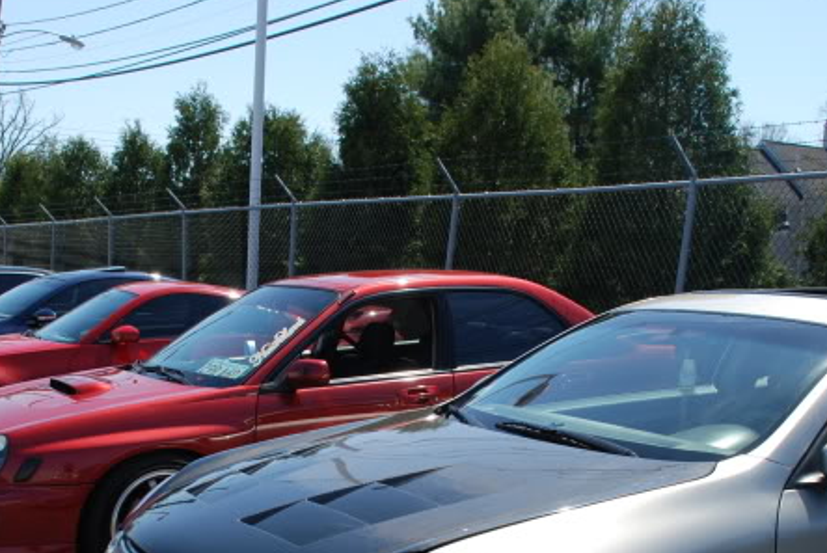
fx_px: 1242
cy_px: 485
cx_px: 347
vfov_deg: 24.5
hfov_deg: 36.7
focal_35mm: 54
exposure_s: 1/200
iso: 100
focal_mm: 20
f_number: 7.1
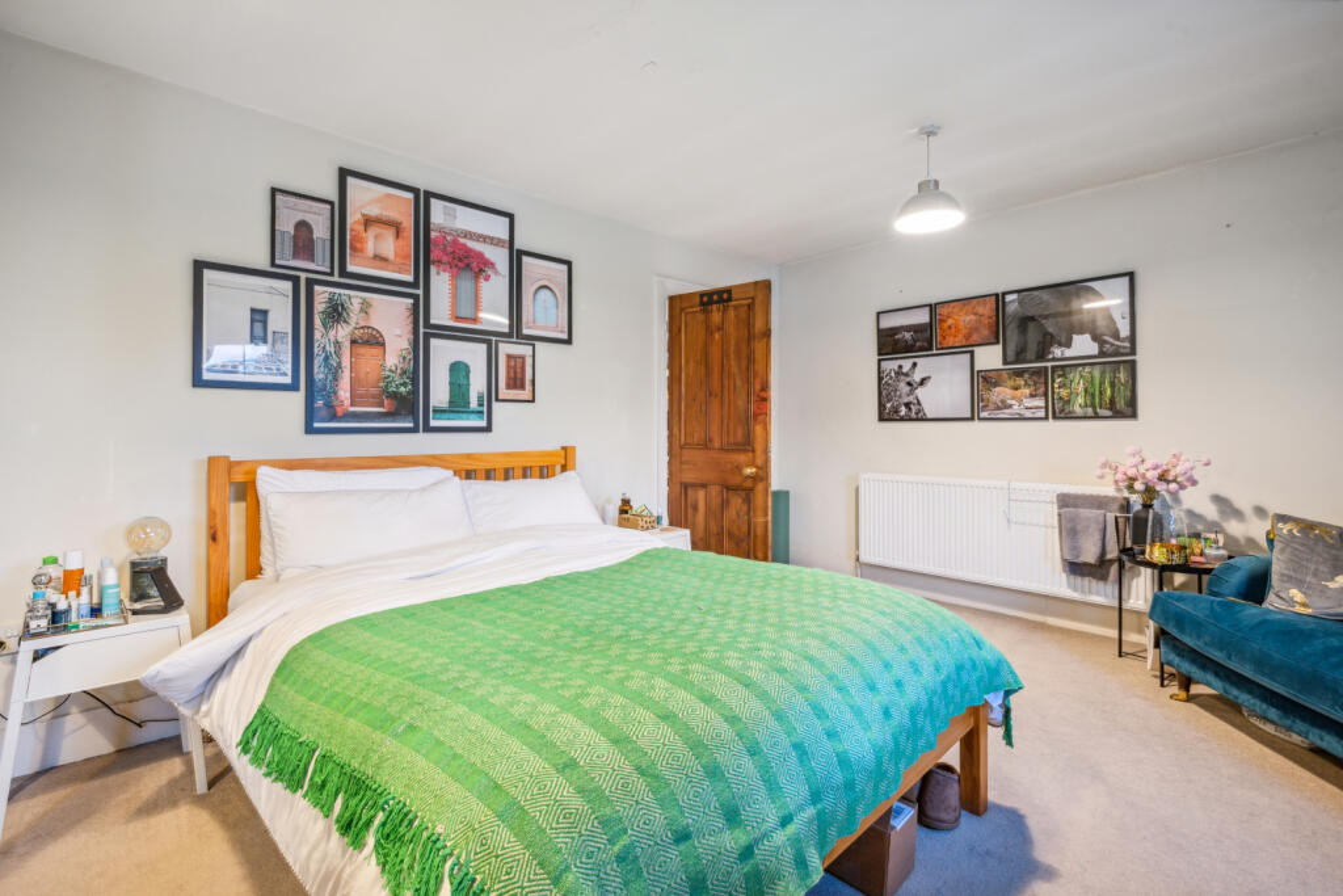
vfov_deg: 73.8
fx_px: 597
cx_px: 672
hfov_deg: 96.7
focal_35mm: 16
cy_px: 448
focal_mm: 16
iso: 500
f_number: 11
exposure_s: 1/2
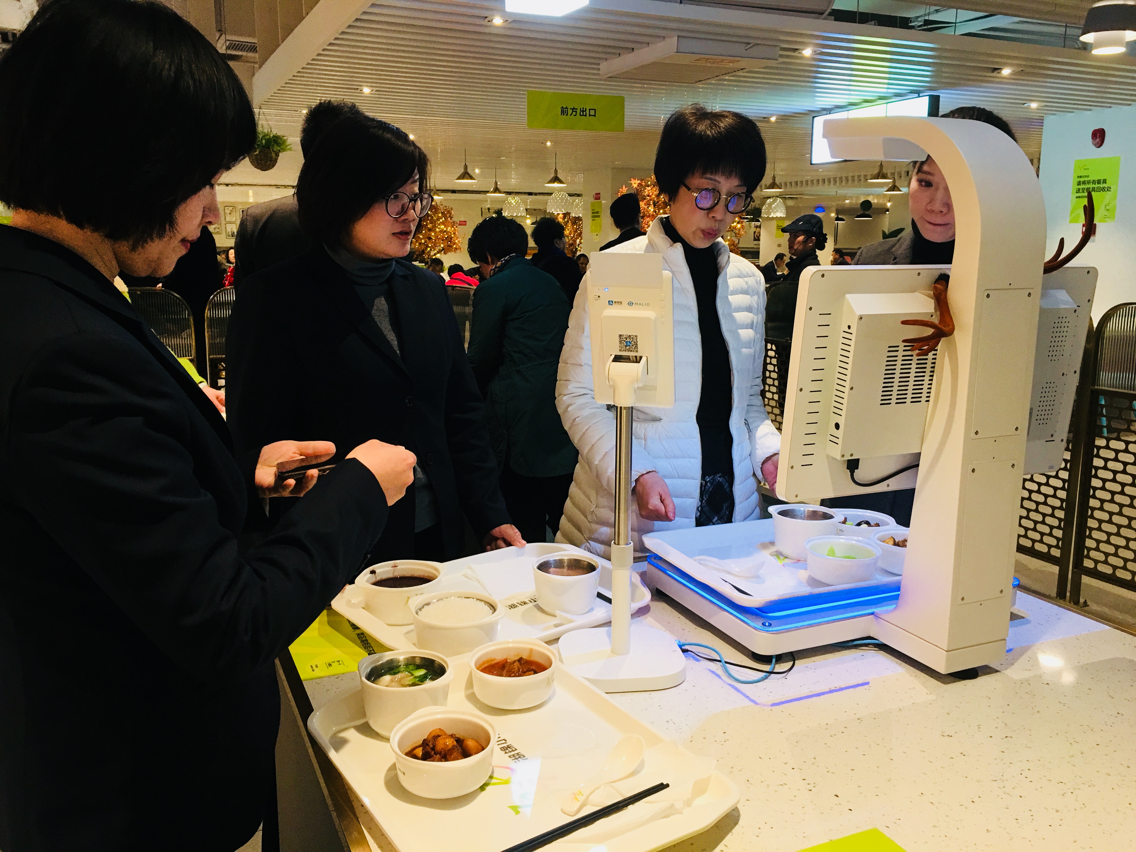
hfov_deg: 61.7
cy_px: 426
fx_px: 952
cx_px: 568
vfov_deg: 48.2
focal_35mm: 29
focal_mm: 4.15
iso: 50
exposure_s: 1/33
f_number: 2.2
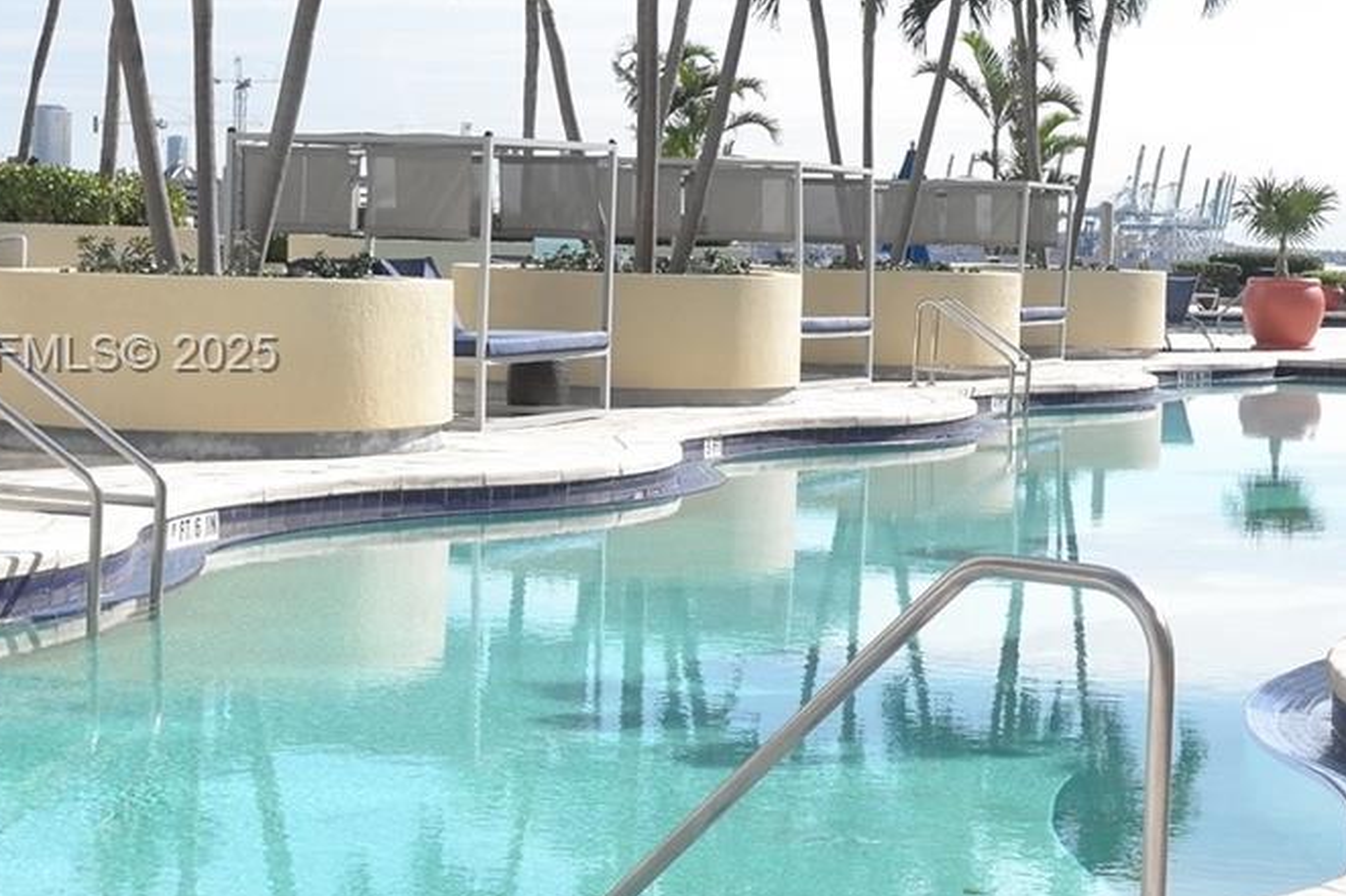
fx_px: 3251
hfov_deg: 22.7
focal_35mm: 87
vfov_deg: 15.7
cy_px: 357
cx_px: 1273
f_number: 6.3
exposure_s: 1/2000
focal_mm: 24
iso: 400
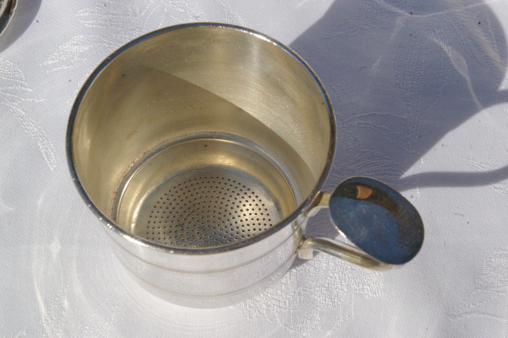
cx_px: 254
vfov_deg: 34.1
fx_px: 550
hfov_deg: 49.6
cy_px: 169
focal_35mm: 39
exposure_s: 1/1000
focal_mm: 26
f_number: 13
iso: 1600
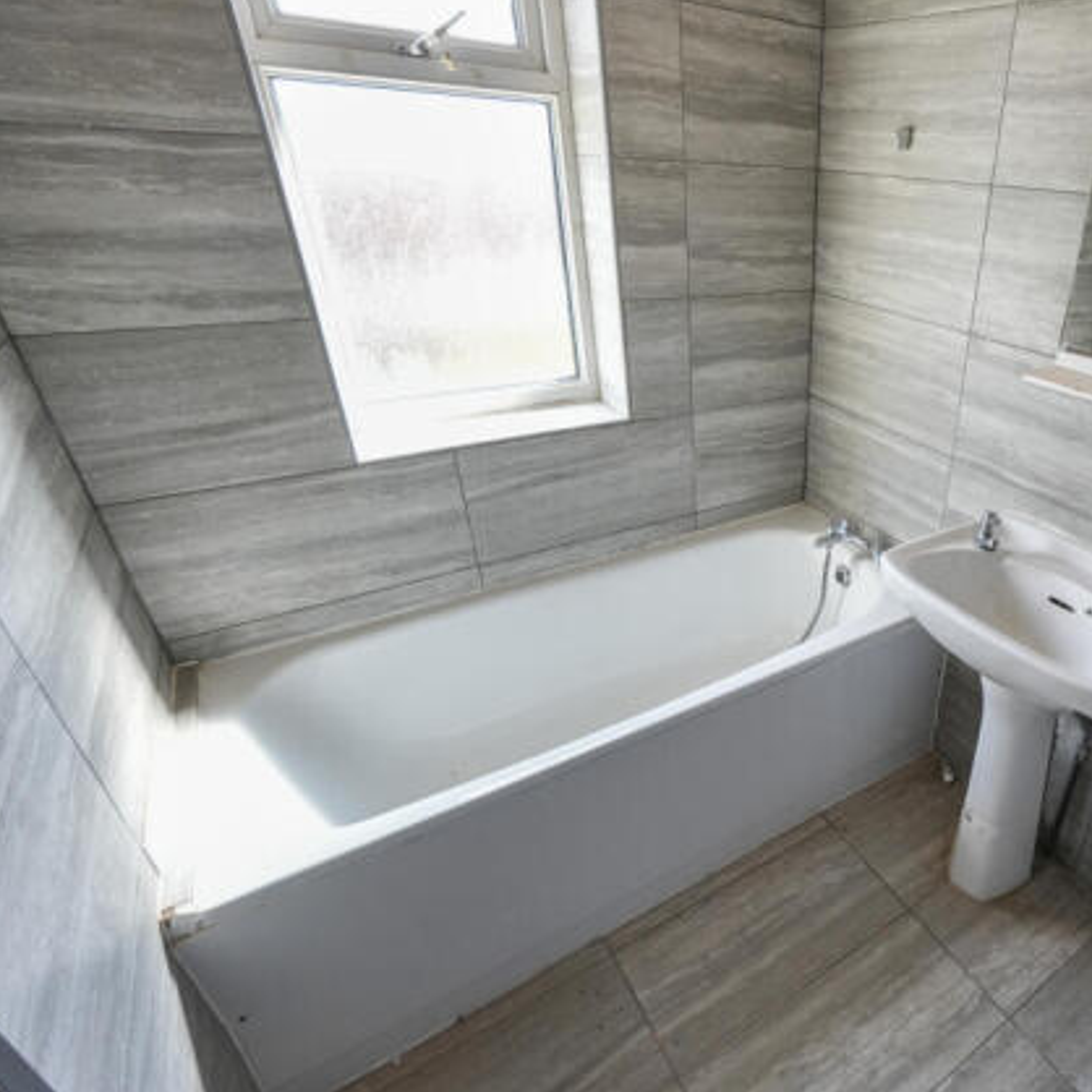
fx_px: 714
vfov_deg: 74.8
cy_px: 558
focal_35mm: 20
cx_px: 824
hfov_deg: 69.7
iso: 250
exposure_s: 1/60
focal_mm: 10
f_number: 4
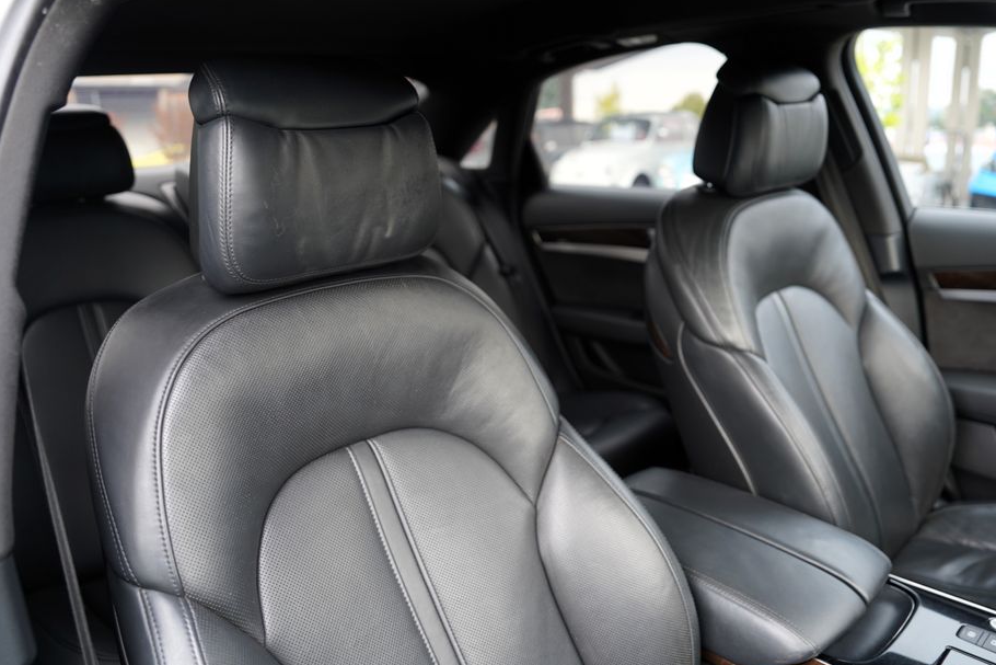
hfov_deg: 67.4
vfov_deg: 47.9
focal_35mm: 27
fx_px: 747
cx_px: 488
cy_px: 328
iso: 100
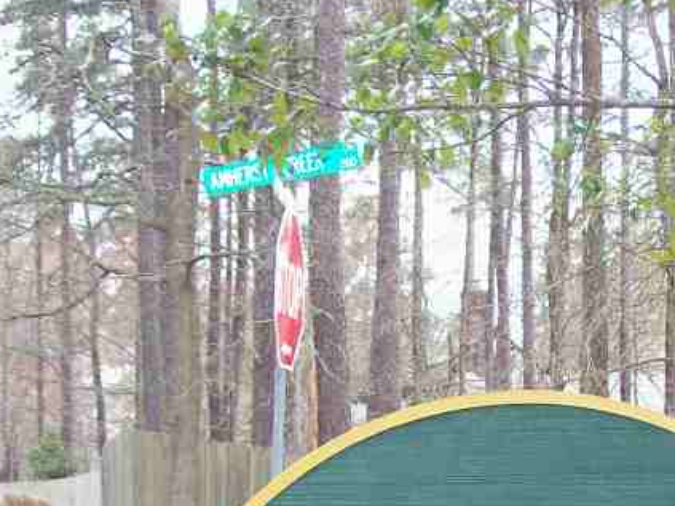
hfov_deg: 17.9
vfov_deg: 13.3
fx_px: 2125
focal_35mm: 109
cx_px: 549
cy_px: 575
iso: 140
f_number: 3
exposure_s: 1/128
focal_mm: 7.6
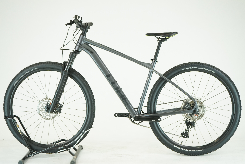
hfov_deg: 37.5
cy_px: 82
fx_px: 361
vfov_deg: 25.5
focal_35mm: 53
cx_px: 122
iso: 1600
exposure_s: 1/200
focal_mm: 53
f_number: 5.6
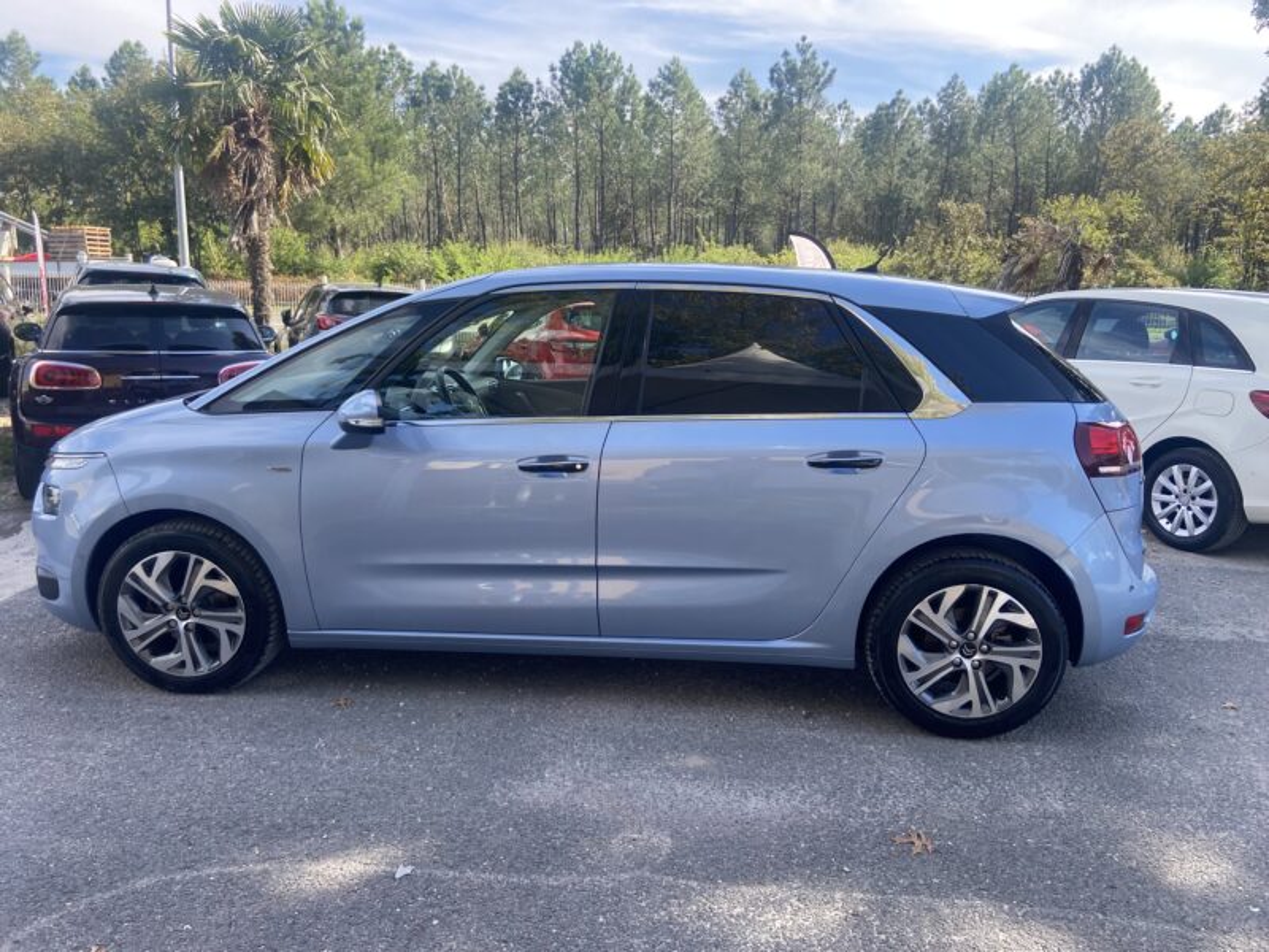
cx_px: 634
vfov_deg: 53.1
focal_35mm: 26
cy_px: 476
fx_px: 953
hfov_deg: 67.3
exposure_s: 1/524
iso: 32
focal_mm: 4.25
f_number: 1.8
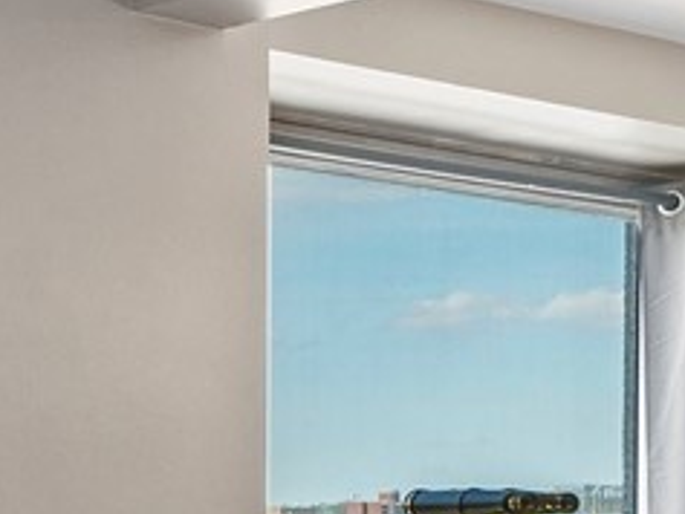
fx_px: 2356
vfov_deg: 12.2
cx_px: -608
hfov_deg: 14.3
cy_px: 624
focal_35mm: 119
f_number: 8
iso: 400
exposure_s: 1/13
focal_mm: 27
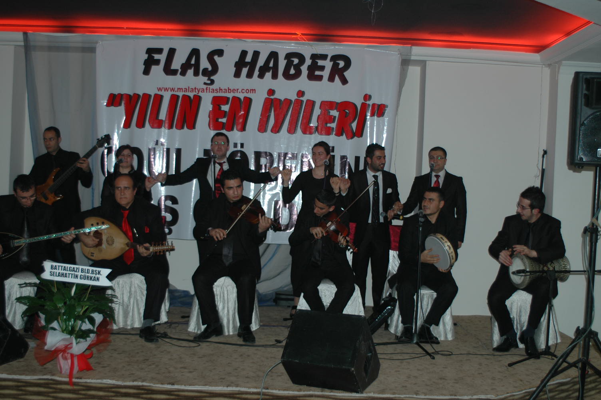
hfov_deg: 46.4
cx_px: 300
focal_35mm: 42
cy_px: 200
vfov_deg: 31.8
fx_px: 701
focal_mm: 28
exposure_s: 1/60
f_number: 3
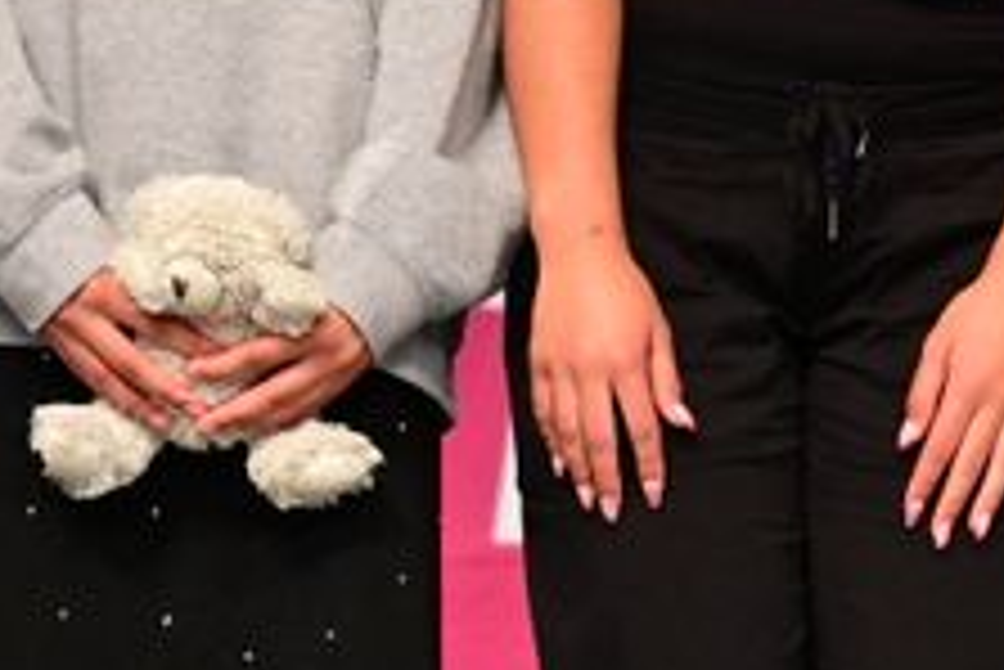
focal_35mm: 470
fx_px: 13116
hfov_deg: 4.4
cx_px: 1567
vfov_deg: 2.9
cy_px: -549
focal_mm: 70
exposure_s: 1/800
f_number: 3.5
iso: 2500
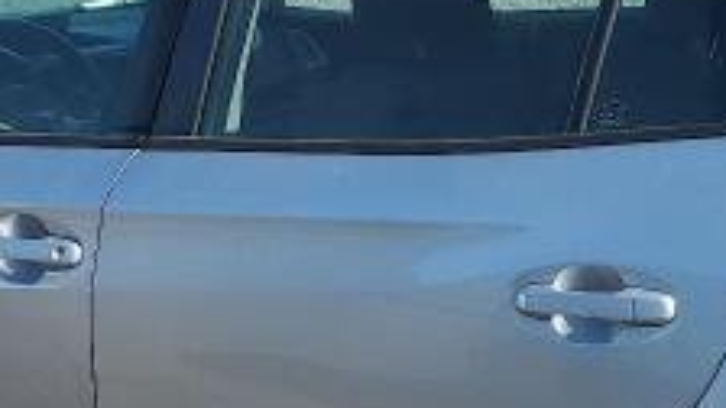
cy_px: 408
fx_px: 1944
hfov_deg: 21.0
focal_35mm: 101
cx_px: 515
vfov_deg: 11.9
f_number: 1.5
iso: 50
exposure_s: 1/2500
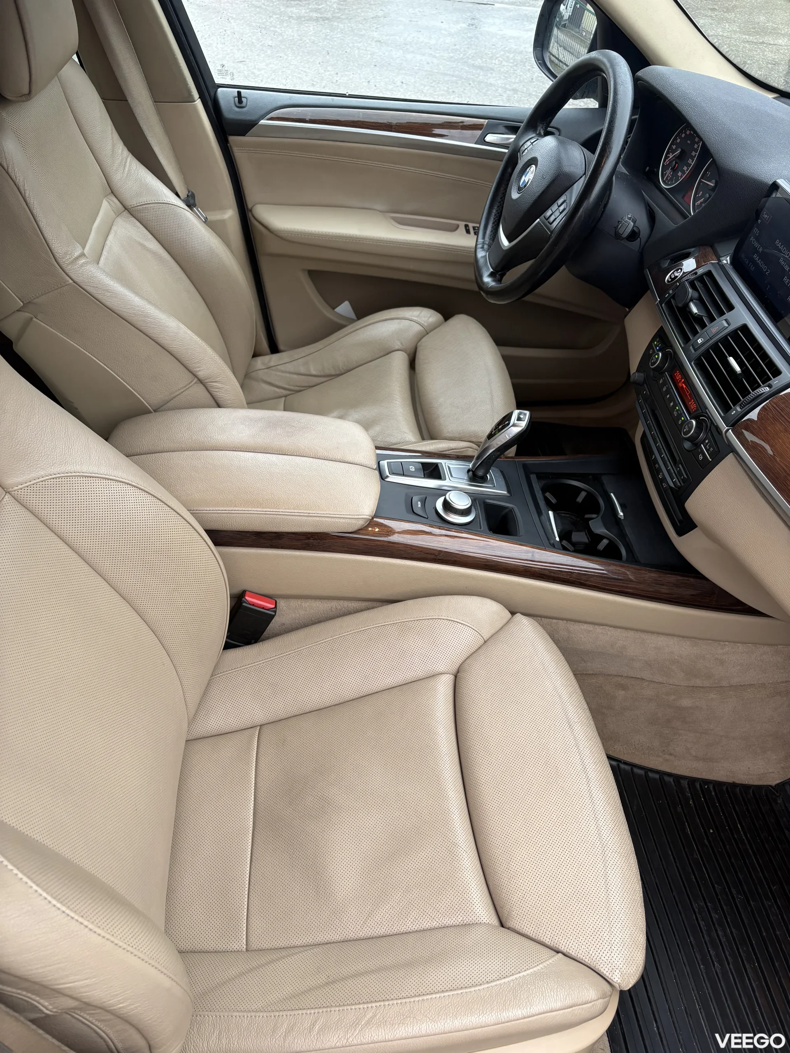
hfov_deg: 53.1
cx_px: 395
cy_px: 526
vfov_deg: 67.3
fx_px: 791
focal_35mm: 26
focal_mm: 5.96
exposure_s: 1/121
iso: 100
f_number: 1.6
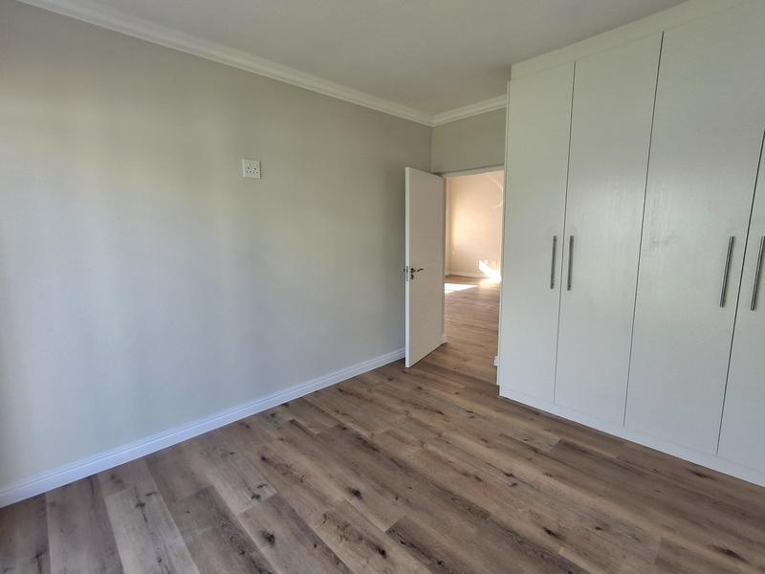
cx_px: 382
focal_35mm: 16
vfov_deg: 78.1
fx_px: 354
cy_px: 287
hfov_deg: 94.5
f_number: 2.2
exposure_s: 1/120
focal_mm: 1.64
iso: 40
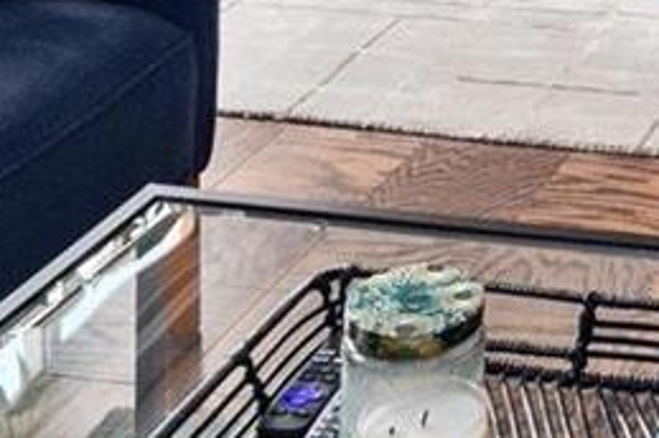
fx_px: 1810
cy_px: -738
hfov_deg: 17.9
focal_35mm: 99
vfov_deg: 10.8
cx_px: 1061
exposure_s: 1/30
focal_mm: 8
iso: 1600
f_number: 8
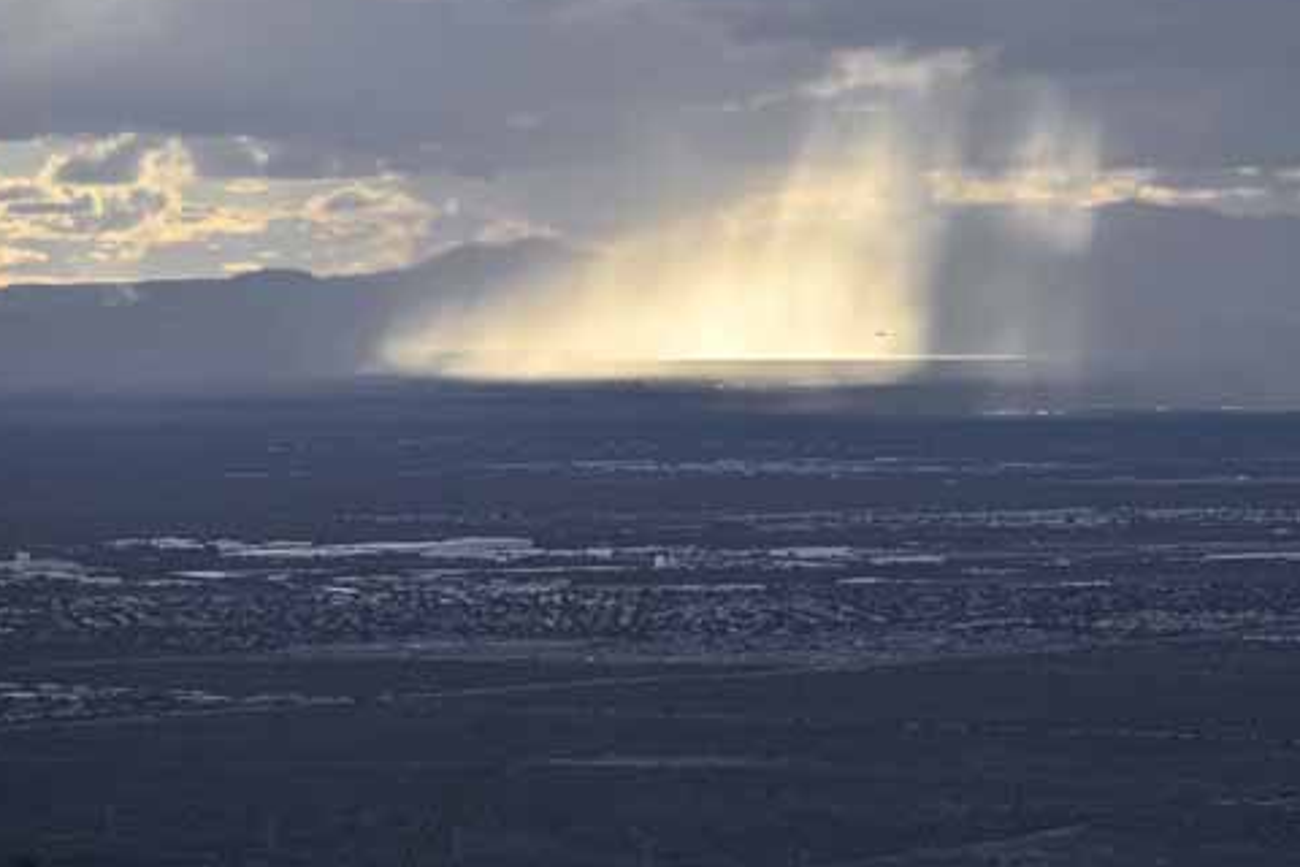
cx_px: 831
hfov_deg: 10.3
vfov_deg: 6.9
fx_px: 7222
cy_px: 206
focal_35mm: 200
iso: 100
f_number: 5
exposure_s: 1/1000
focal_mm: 120
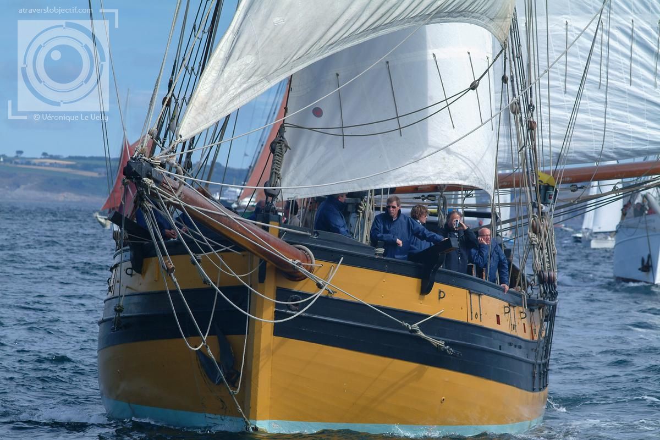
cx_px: 330
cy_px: 220
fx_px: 3987
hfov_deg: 9.5
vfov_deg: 6.3
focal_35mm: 218
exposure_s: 1/750
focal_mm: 145
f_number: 6.7
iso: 200
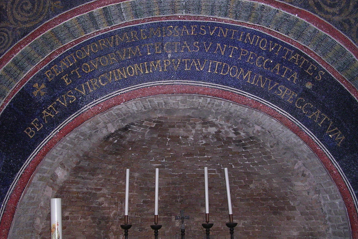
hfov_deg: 48.5
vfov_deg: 33.4
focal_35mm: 40
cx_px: 180
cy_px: 130
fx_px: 398
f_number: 2.8
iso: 400
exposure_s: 1/60.1
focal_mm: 5.8
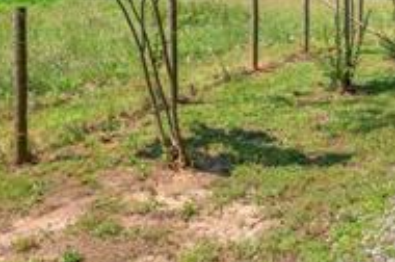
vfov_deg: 23.4
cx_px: 229
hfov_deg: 36.8
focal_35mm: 54
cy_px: -27
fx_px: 591
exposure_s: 1/320
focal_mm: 16
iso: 160
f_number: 9
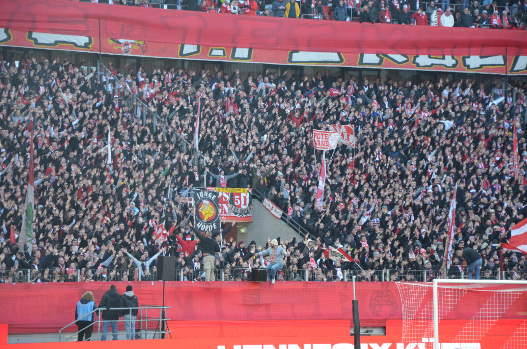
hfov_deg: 13.1
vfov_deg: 8.7
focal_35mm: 158
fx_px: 2301
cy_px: 174
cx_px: 264
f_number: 5.6
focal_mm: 105
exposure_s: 1/200
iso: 800
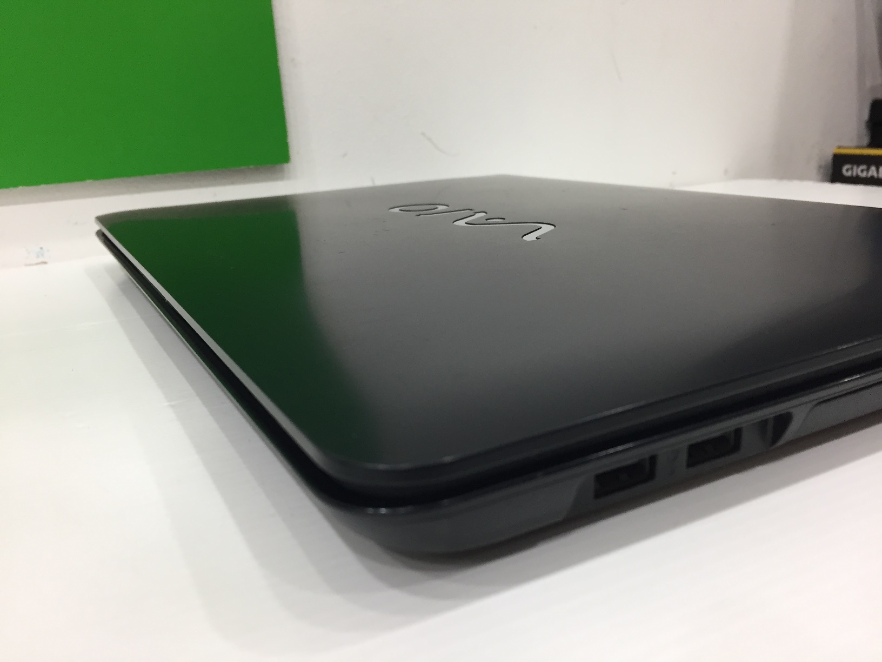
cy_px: 331
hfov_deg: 61.7
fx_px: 739
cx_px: 441
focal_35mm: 29
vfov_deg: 48.2
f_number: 2.2
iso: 100
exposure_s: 1/33
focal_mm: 4.15
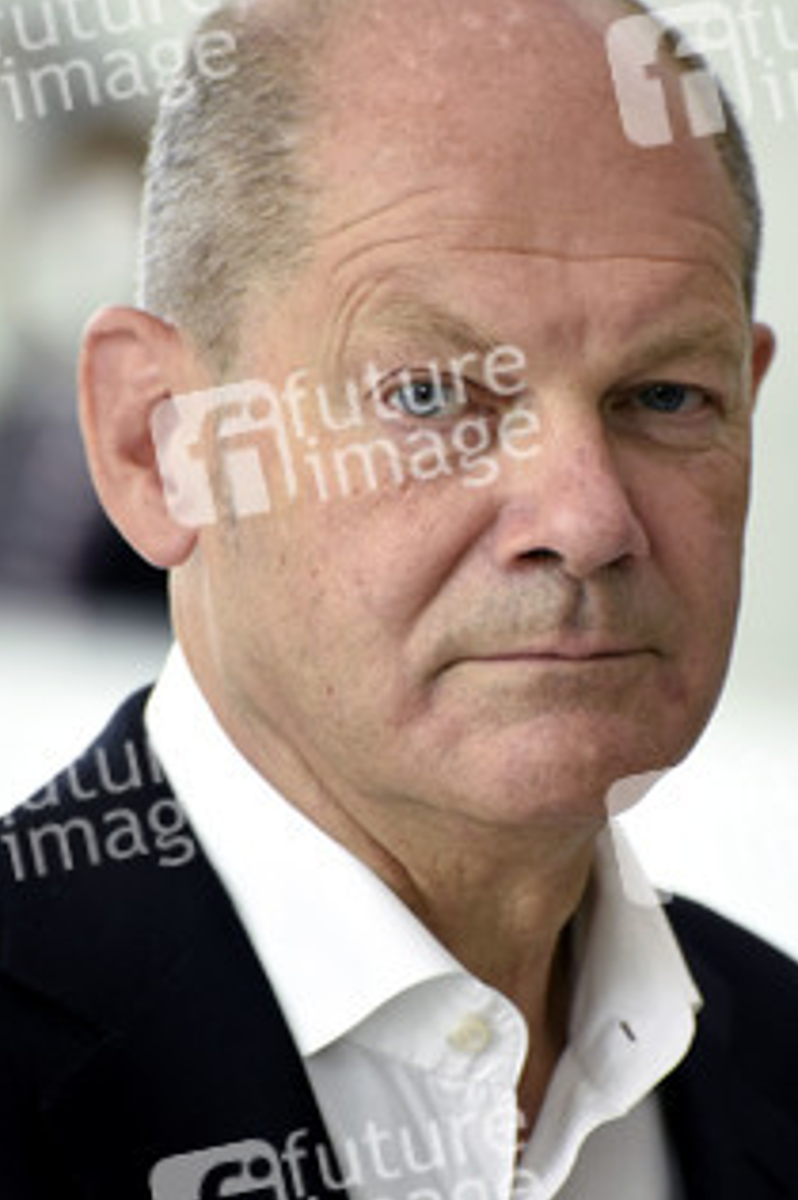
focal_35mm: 380
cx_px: 456
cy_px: 627
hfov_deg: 3.6
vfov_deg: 5.4
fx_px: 12662
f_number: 5.6
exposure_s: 1/500
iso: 3200
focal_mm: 300
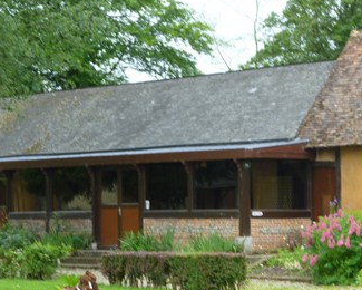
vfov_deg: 10.5
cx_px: 332
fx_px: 1564
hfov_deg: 13.1
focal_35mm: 146
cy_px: 234
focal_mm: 13.6
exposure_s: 1/80
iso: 80
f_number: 4.9
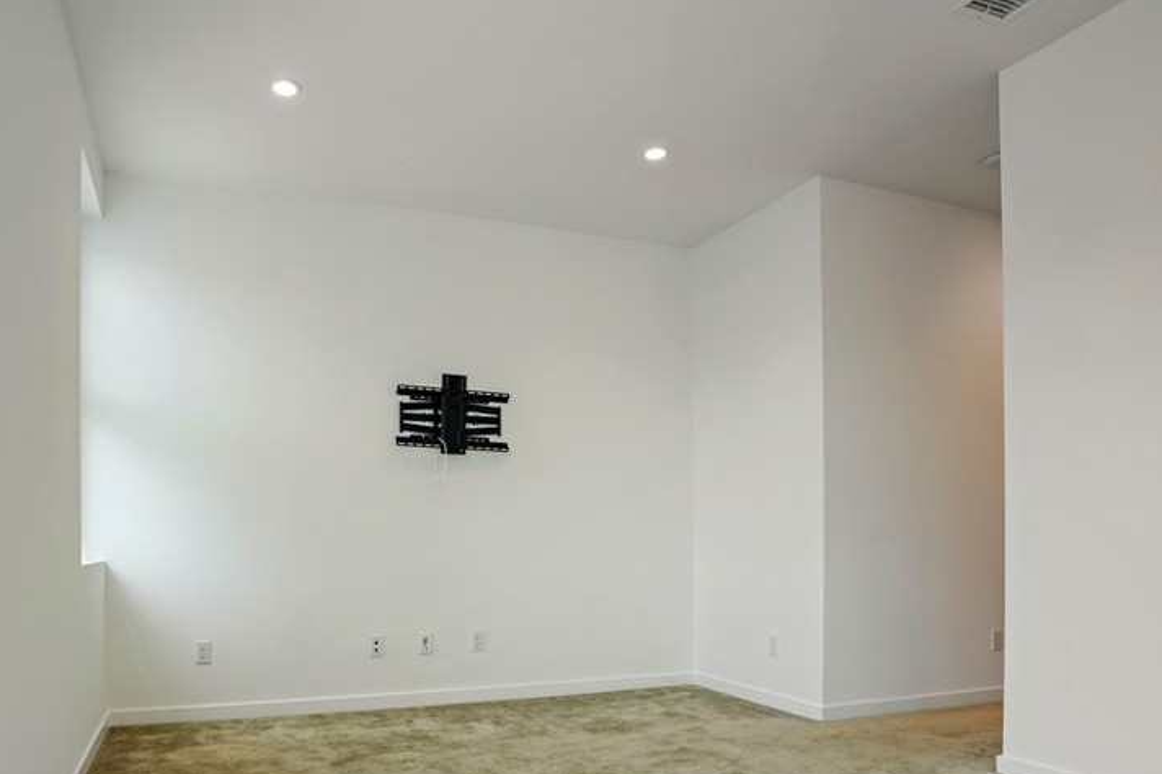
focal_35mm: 23
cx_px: 465
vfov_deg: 53.4
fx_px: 742
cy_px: 544
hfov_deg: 75.3
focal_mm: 16
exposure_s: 1/15
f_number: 8
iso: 400
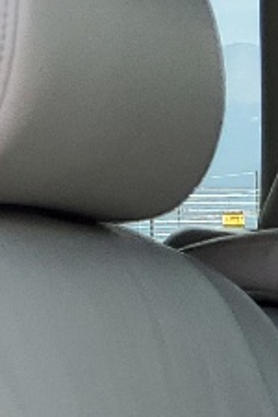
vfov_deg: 10.0
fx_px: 2224
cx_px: 943
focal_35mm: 192
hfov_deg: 6.3
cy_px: 821
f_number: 1.5
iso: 50
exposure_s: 1/312
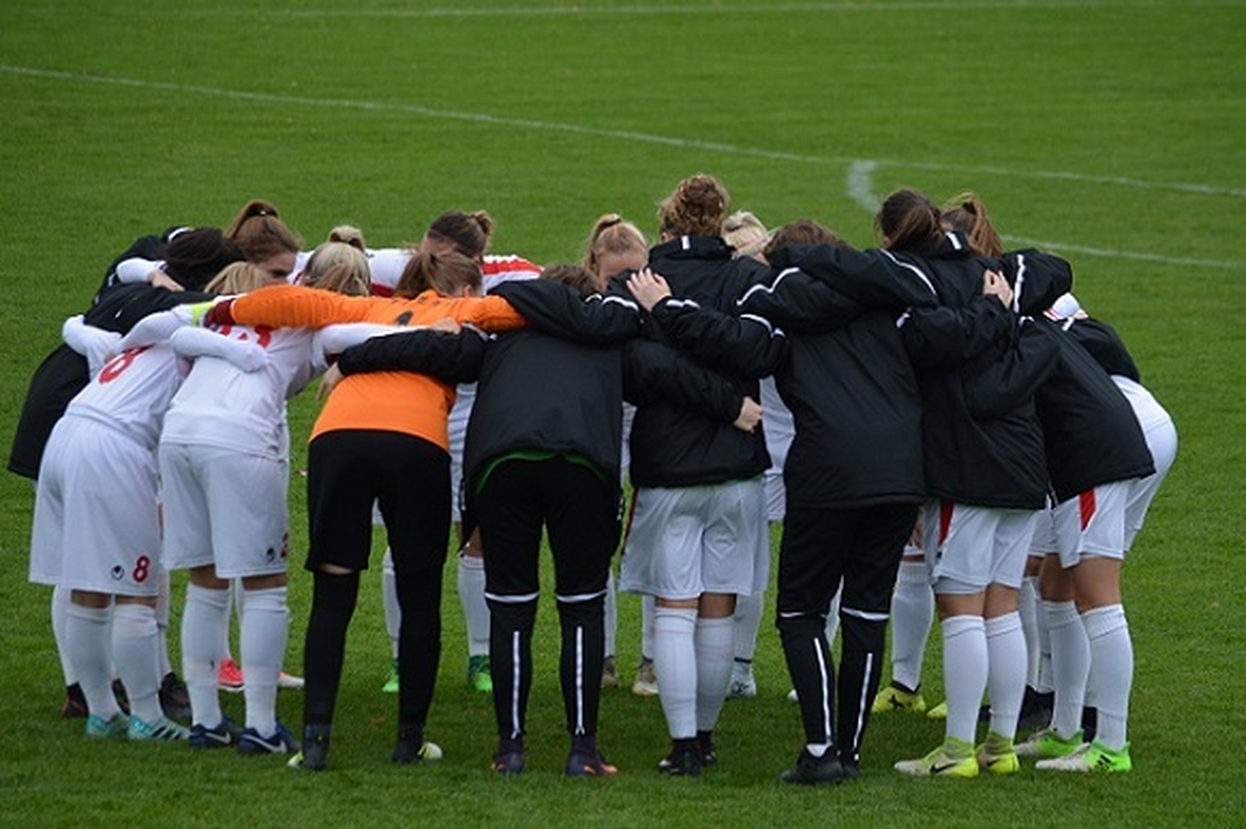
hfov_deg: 8.1
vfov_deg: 5.4
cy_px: 414
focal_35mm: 255
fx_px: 8818
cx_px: 623
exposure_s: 1/800
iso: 800
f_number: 5
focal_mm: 170
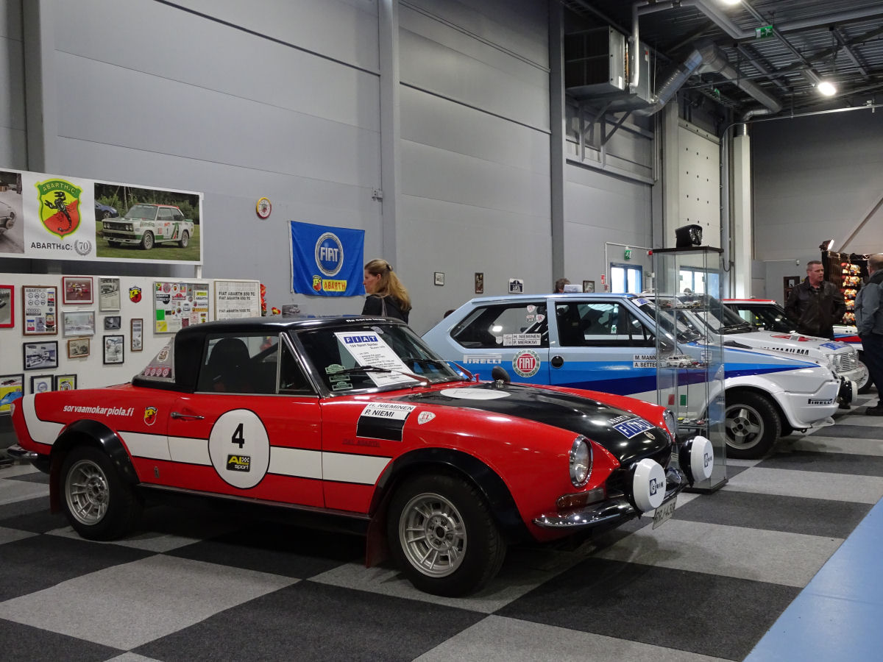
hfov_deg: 52.6
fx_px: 893
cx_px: 442
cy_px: 331
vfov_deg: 40.7
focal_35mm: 35
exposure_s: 1/40
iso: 320
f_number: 4
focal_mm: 5.98
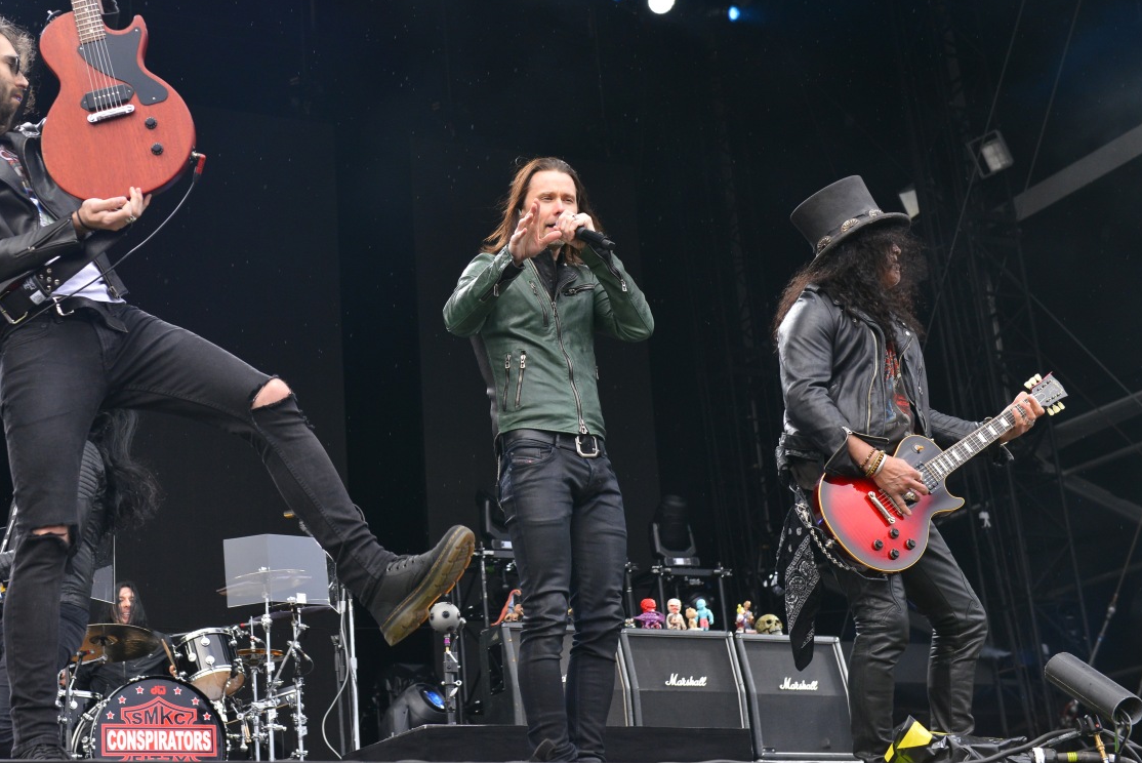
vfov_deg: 22.2
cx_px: 385
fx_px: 1936
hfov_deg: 32.6
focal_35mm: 61
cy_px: 264
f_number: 4.5
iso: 1000
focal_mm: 42
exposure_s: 1/500
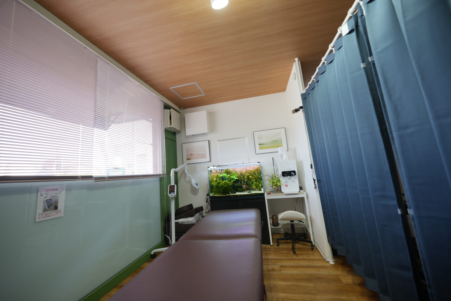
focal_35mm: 13
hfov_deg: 108.3
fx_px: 163
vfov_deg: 85.4
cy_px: 147
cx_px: 226
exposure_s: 1/40
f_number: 2.8
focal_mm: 12
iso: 100
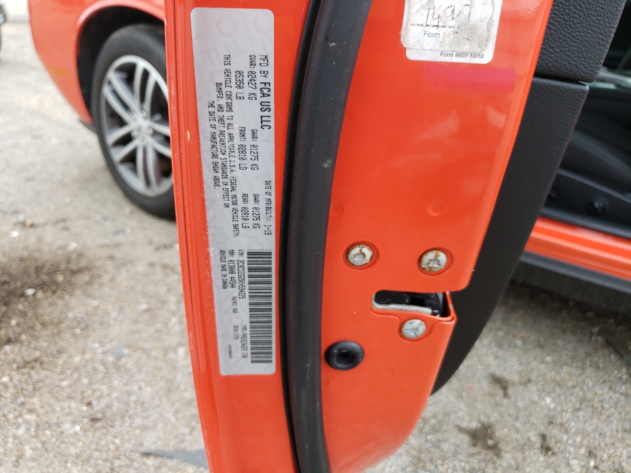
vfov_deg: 53.1
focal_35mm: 26
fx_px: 474
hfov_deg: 67.3
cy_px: 236
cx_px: 316
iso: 50
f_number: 1.5
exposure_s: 1/455
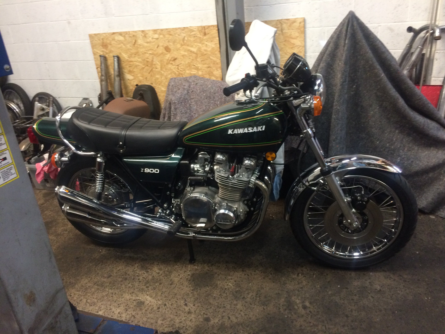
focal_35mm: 29
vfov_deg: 48.2
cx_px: 222
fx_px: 373
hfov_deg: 61.7
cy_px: 167
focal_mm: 4.15
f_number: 2.2
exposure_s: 1/33
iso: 200
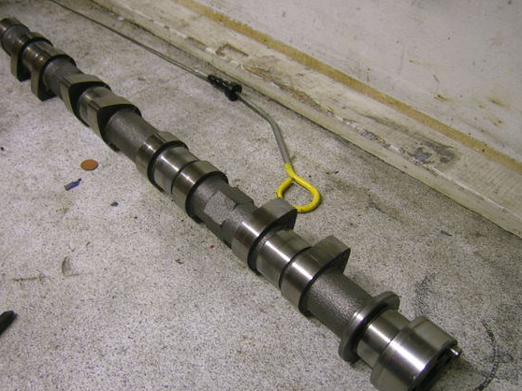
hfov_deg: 47.9
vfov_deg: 36.8
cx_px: 244
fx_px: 588
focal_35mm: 39
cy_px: 215
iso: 50
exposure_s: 1/5.4
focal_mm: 5.7
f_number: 2.9
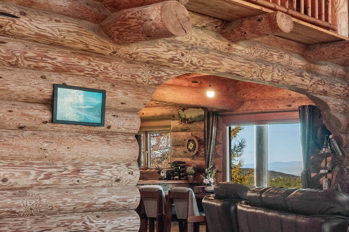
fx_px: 553
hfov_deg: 28.4
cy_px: 172
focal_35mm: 57
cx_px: 461
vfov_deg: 23.5
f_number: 8
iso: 1000
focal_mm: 16.6
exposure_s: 1/80
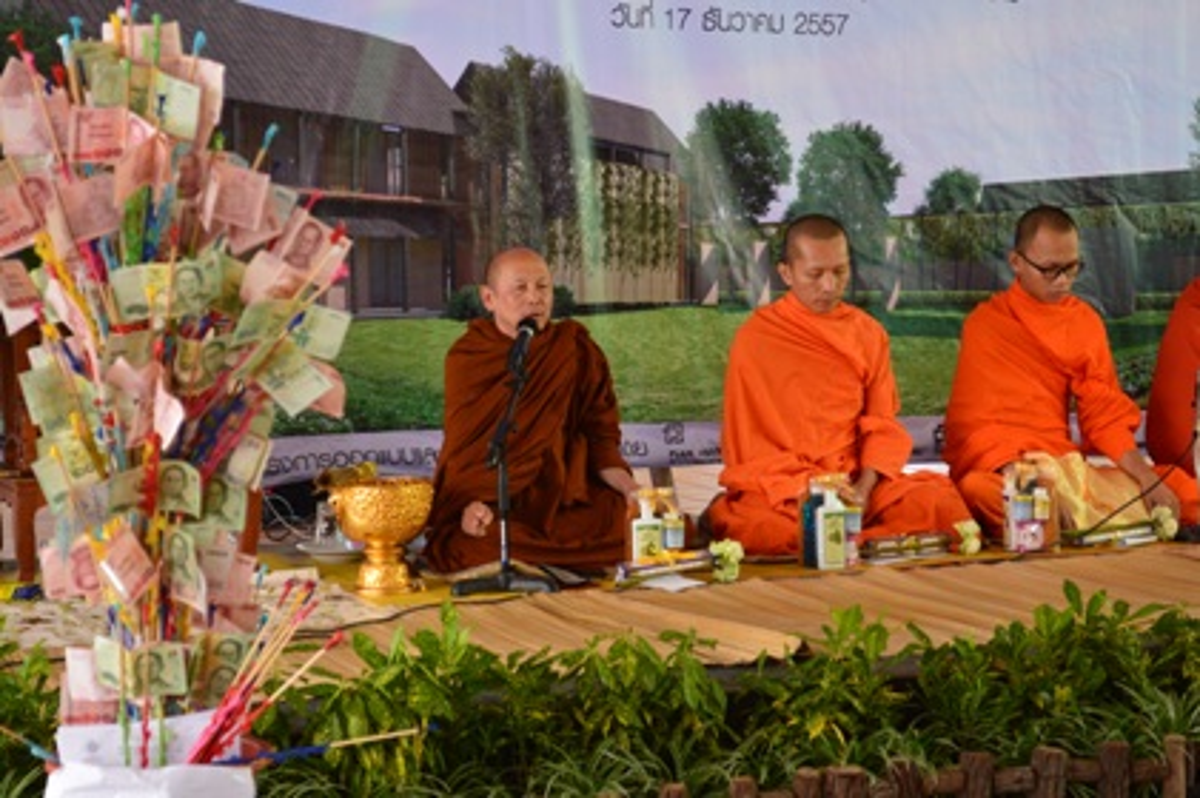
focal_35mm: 82
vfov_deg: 16.5
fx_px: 2748
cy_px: 399
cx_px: 600
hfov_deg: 24.6
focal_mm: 55
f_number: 7.1
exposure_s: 1/40
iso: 400
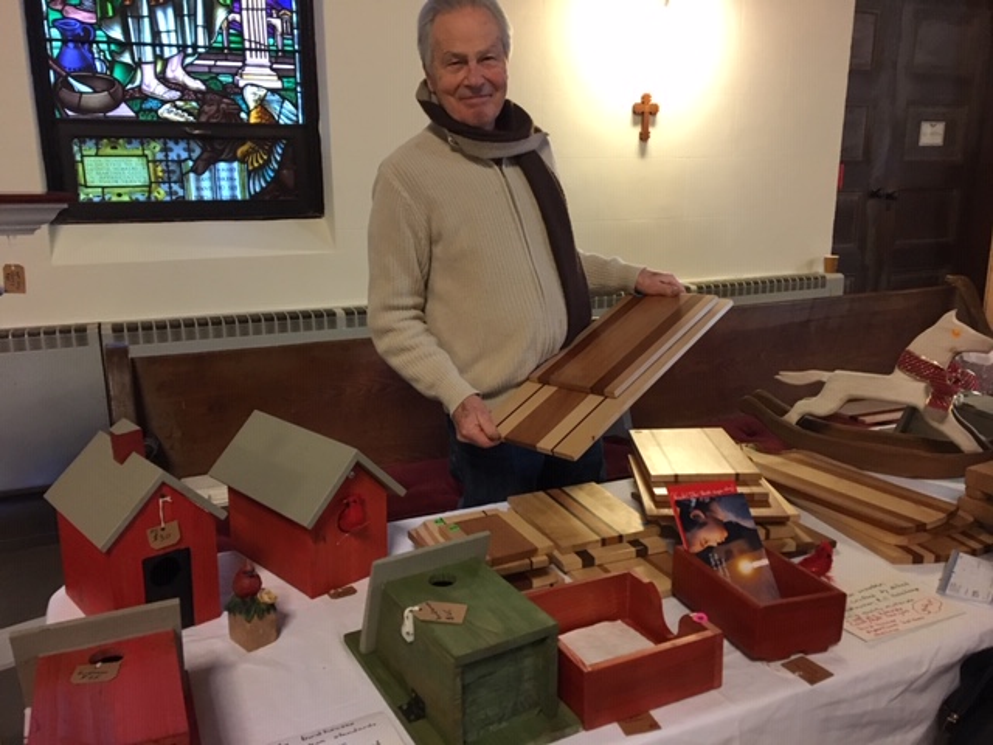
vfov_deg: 48.2
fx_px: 832
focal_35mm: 29
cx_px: 496
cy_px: 372
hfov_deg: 61.7
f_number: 2.2
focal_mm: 4.15
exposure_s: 1/30
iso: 200
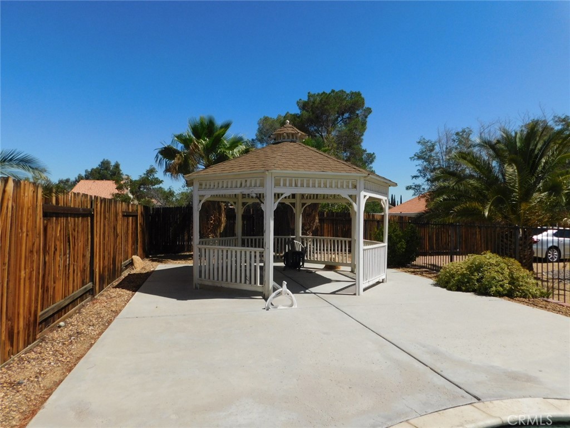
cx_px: 285
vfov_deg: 58.9
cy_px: 214
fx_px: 379
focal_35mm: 23
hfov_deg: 73.9
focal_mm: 4
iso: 125
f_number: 6
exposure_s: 1/800
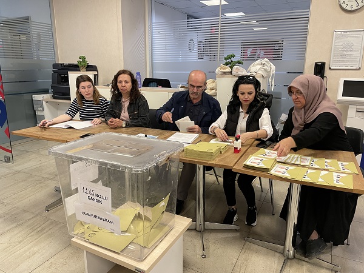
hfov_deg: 67.3
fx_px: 273
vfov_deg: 53.1
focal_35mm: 26
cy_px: 136
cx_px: 182
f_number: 1.6
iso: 200
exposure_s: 1/50
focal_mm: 4.2
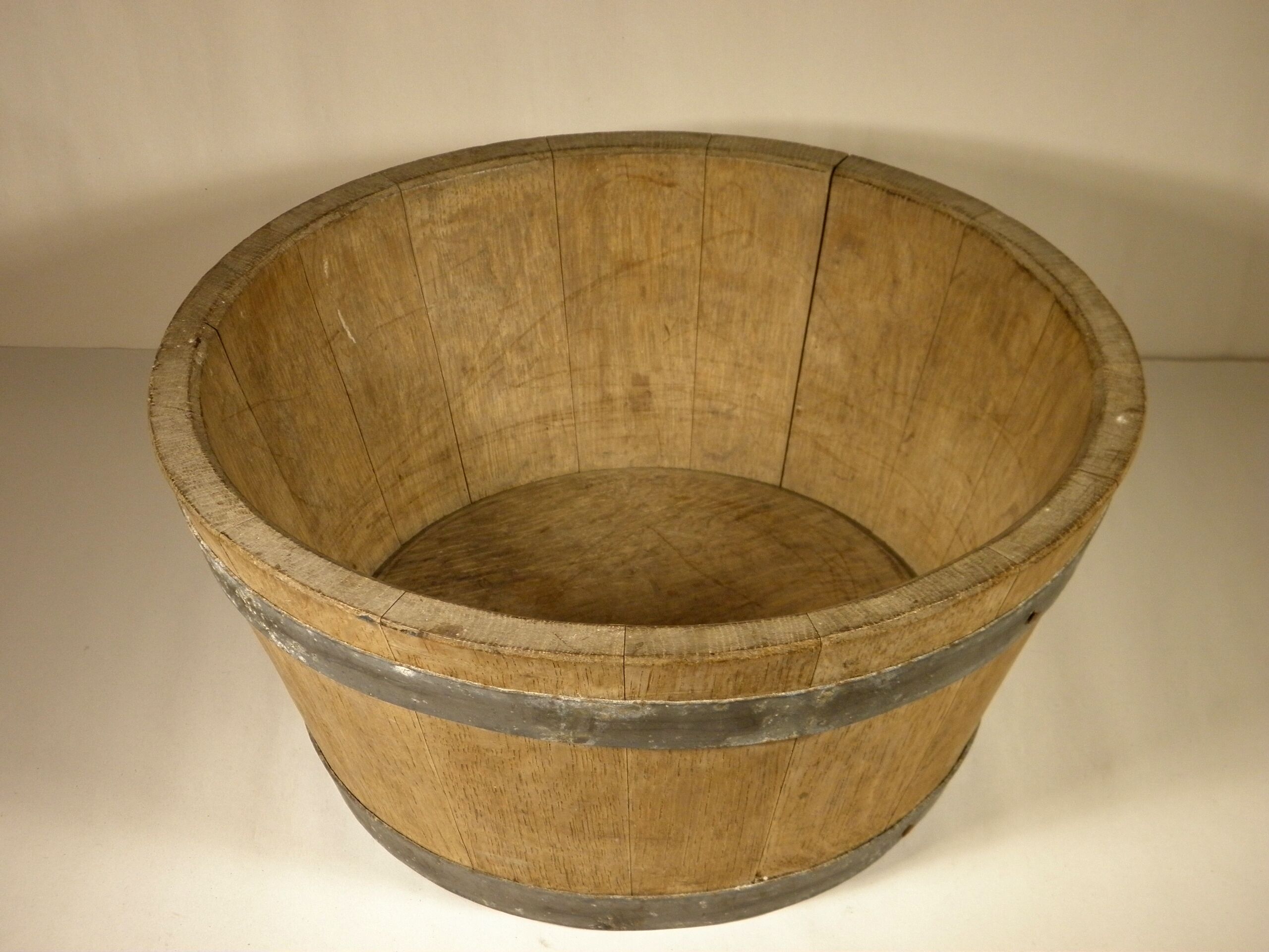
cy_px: 476
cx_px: 634
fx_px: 2163
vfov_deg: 24.8
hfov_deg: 32.7
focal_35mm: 59
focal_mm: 10.6
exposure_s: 1/40
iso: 200
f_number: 4.1
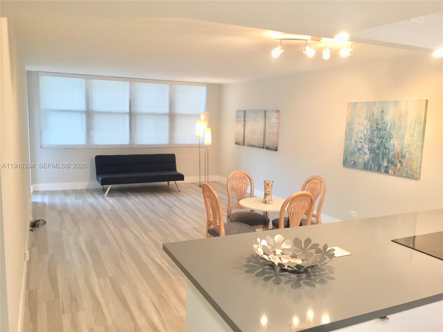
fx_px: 371
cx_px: 222
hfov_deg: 61.7
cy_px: 166
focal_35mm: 29
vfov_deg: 48.2
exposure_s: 1/30
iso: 64
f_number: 2.2
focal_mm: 4.15
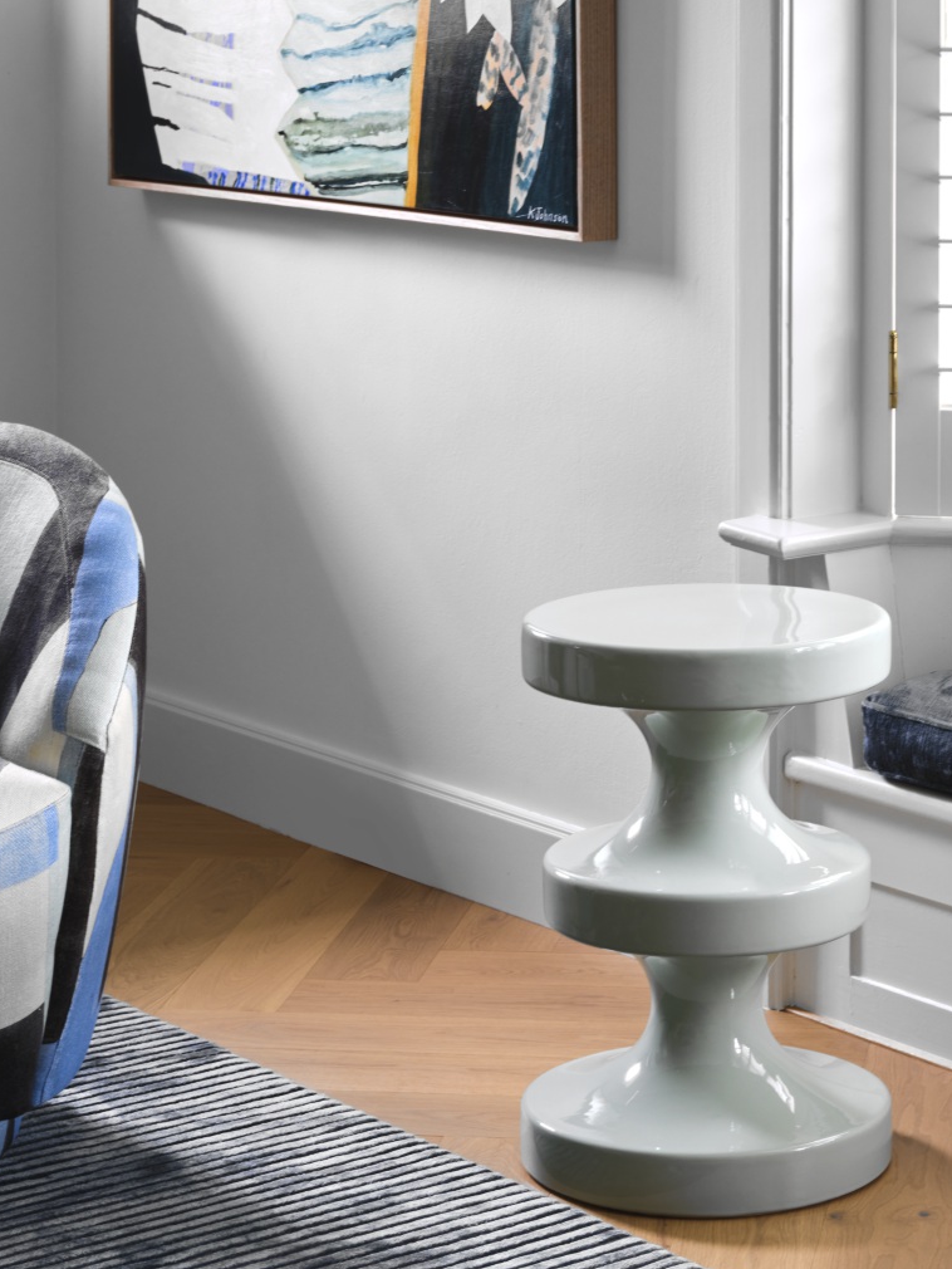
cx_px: 845
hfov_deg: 14.8
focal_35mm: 99
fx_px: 3629
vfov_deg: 19.5
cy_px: 123
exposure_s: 1/2
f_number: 11
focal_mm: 62.9
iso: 160
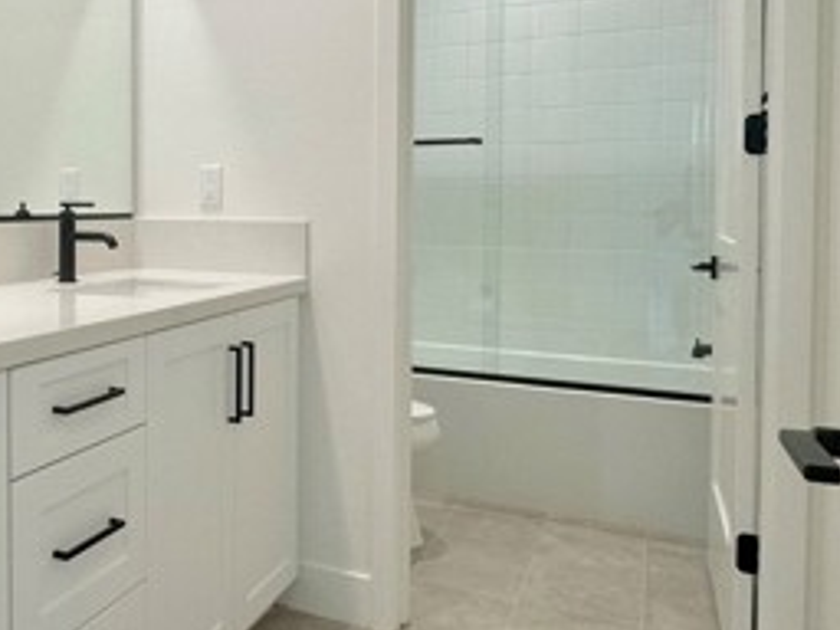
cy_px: 223
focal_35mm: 35
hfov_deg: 49.4
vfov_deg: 40.3
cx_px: 164
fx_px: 849
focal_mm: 2.22
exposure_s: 1/120
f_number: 2.2
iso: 125
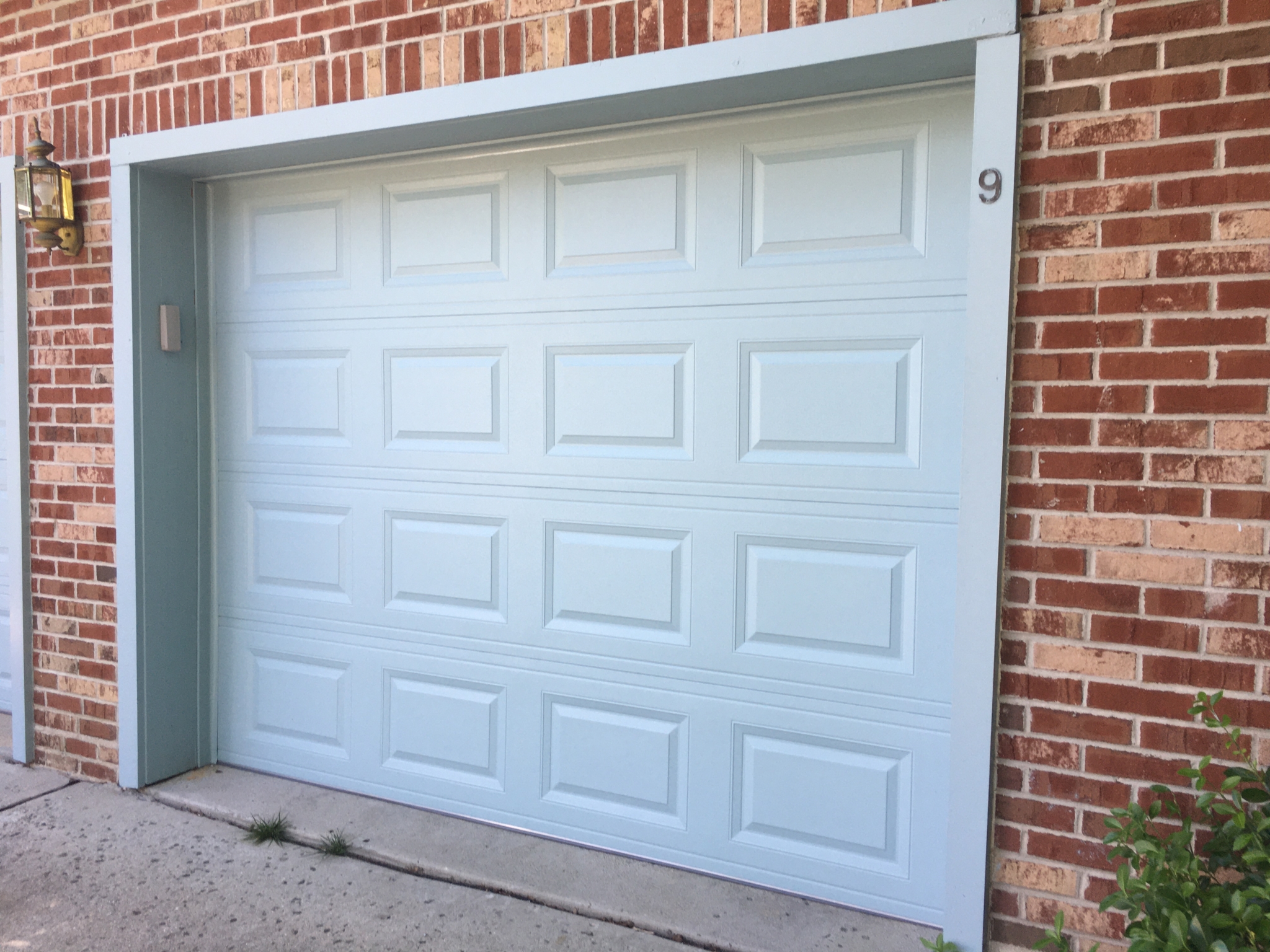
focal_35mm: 29
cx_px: 635
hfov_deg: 61.7
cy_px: 476
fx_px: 1064
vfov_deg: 48.2
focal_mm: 4.15
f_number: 2.2
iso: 32
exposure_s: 1/120
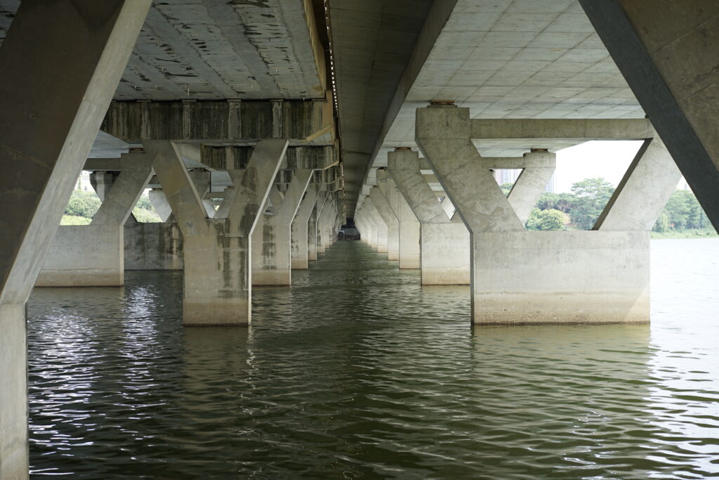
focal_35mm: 55
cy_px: 240
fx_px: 1099
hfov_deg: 36.2
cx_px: 360
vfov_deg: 24.6
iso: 100
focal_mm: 55
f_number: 4
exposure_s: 1/160
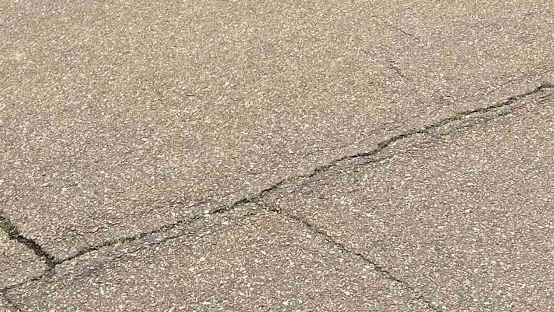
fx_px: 1293
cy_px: -356
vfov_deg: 11.9
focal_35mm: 88
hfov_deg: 24.2
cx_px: 298
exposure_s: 1/1667
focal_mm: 5.1
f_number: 1.6
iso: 32
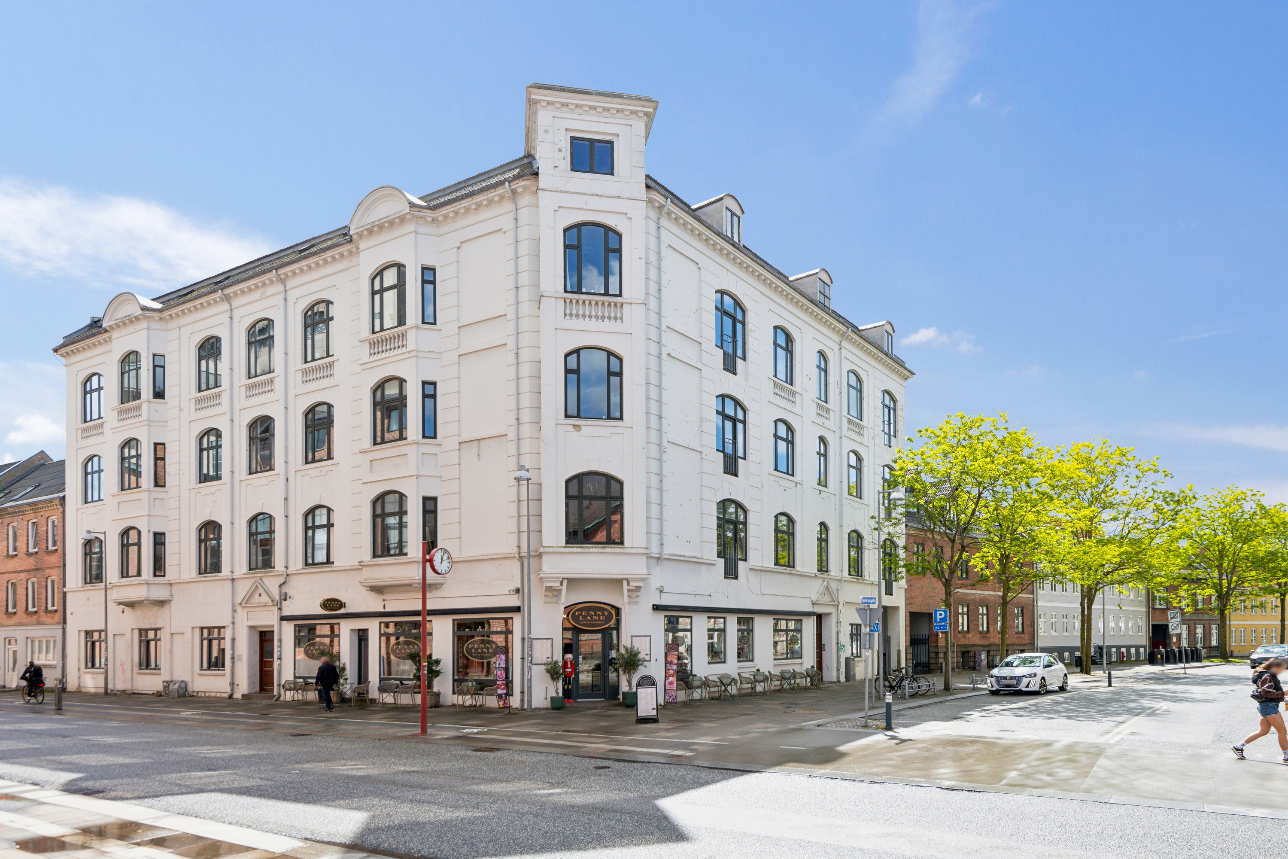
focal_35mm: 20
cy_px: 430
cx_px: 644
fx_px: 715
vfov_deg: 61.9
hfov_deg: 84.0
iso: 800
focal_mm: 20
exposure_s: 1/400
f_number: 11
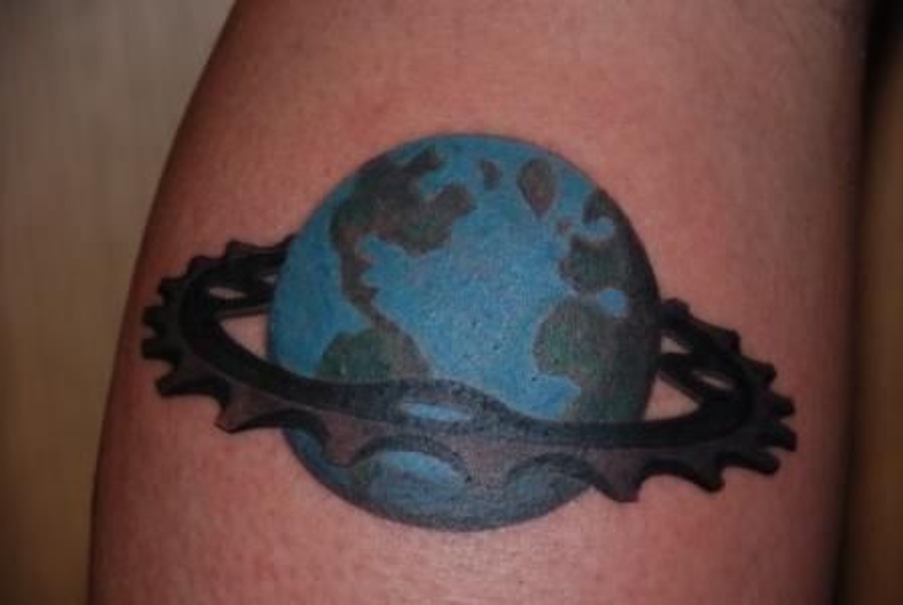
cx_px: 452
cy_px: 302
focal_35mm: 168
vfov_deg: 8.2
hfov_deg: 12.2
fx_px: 4219
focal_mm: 112
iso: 1000
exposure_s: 1/60
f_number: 5.6
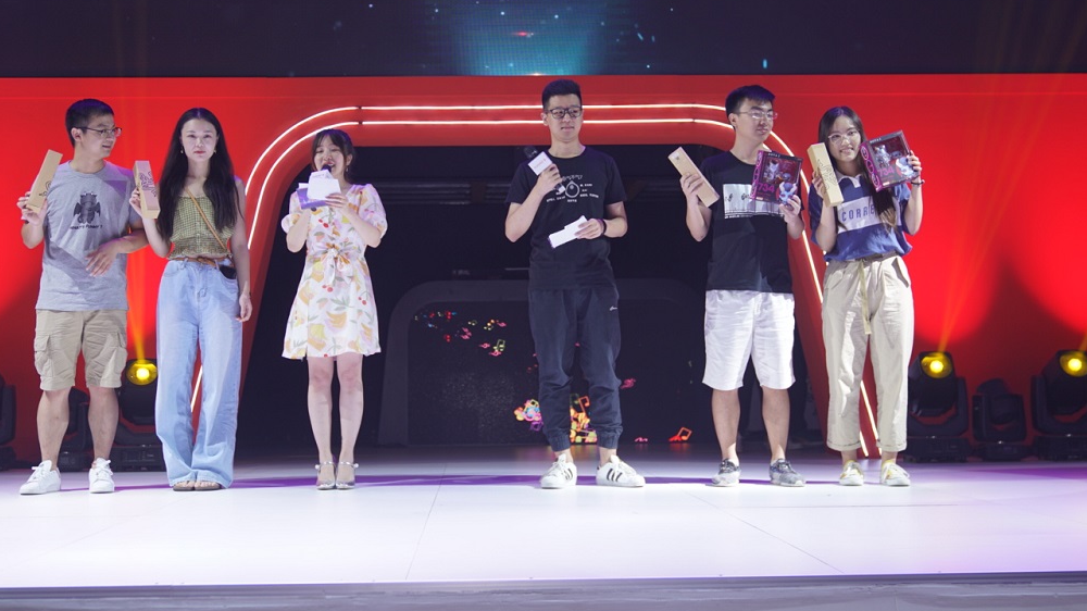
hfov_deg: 42.1
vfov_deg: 24.3
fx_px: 1412
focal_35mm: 49
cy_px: 199
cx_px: 524
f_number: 2.8
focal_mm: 37
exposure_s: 1/100
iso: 100
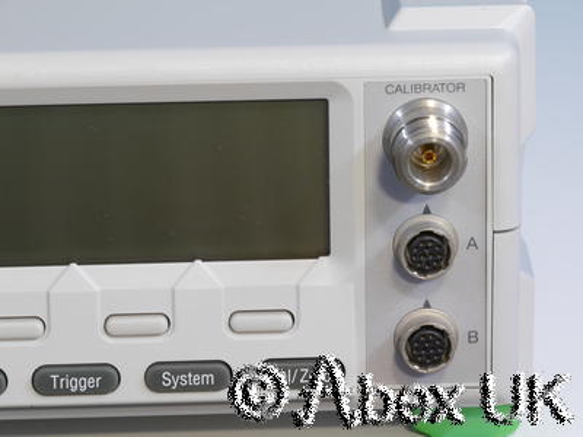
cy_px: 218
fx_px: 4716
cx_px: 292
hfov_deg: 7.1
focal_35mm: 280
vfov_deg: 5.3
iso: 400
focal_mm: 140
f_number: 14
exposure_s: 1/1.6
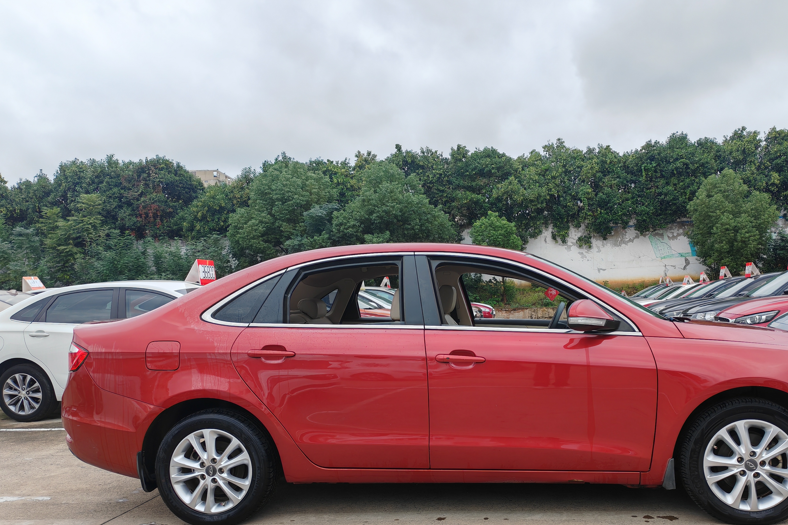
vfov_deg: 38.6
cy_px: 334
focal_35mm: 34
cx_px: 473
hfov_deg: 55.4
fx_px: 744
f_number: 1.9
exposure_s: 1/190
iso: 50
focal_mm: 6.12
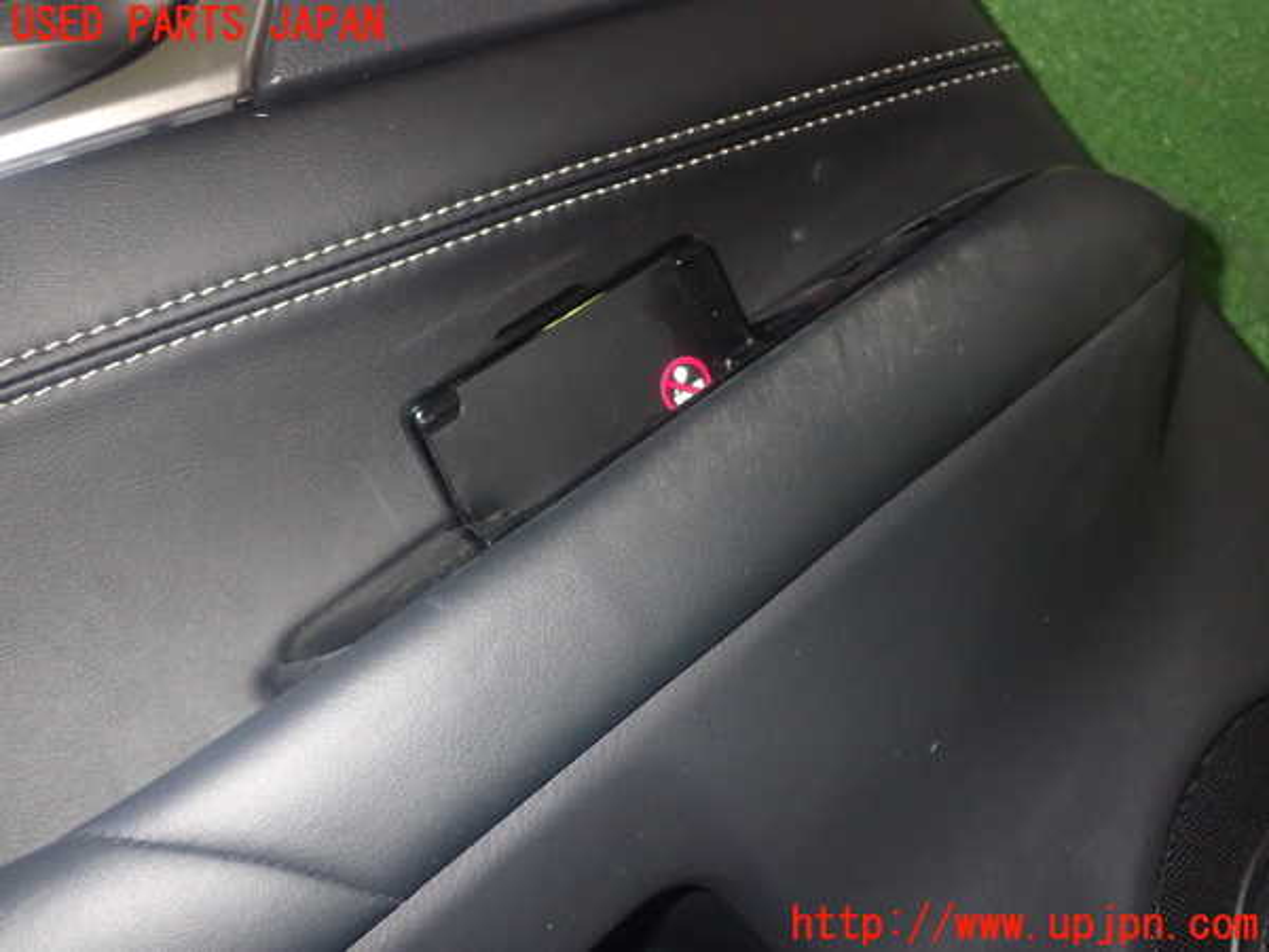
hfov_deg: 51.4
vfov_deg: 39.7
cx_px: 634
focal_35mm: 36
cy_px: 476
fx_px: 1320
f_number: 7.1
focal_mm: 6.37
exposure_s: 1/40
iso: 800
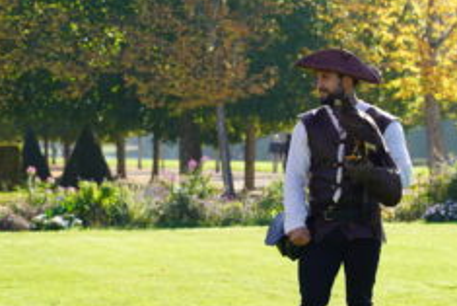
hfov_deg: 11.5
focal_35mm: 179
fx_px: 2274
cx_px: 340
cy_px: 135
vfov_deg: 7.7
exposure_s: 1/160
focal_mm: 105
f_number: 5.6
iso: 100
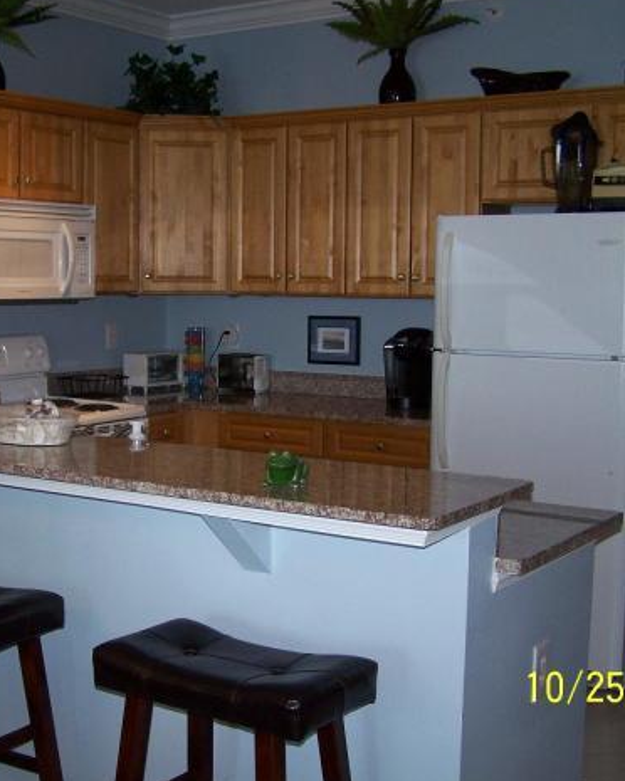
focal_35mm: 51
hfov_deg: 29.5
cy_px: 385
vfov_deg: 36.7
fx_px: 1179
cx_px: 223
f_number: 2.8
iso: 80
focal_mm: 6.3
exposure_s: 1/60
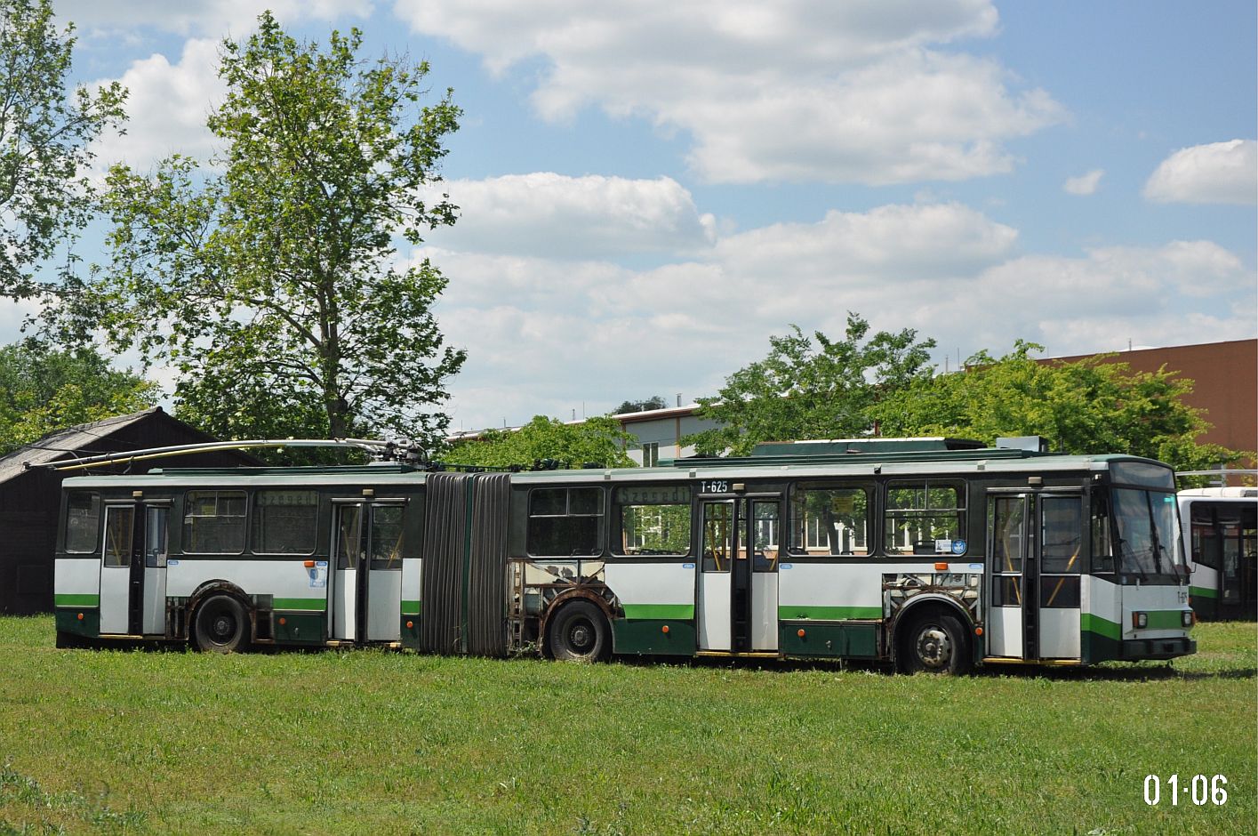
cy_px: 418
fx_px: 1990
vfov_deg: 23.7
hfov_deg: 35.1
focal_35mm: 57
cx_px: 629
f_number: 5.6
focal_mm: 38
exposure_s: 1/1250
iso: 400
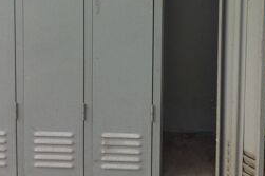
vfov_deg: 16.8
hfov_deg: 26.2
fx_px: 566
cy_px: -42
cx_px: 173
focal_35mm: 77
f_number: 2.4
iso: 25
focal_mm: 3.3
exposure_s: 1/100
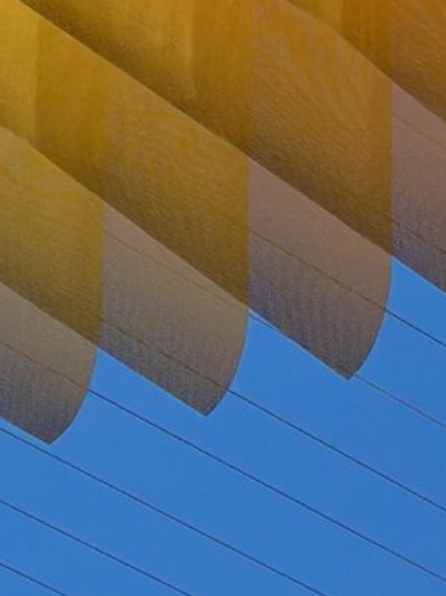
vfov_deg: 7.9
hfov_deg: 6.1
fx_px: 4181
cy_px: 1024
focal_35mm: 243
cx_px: 568
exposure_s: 1/7092
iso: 80
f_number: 1.78
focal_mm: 6.86
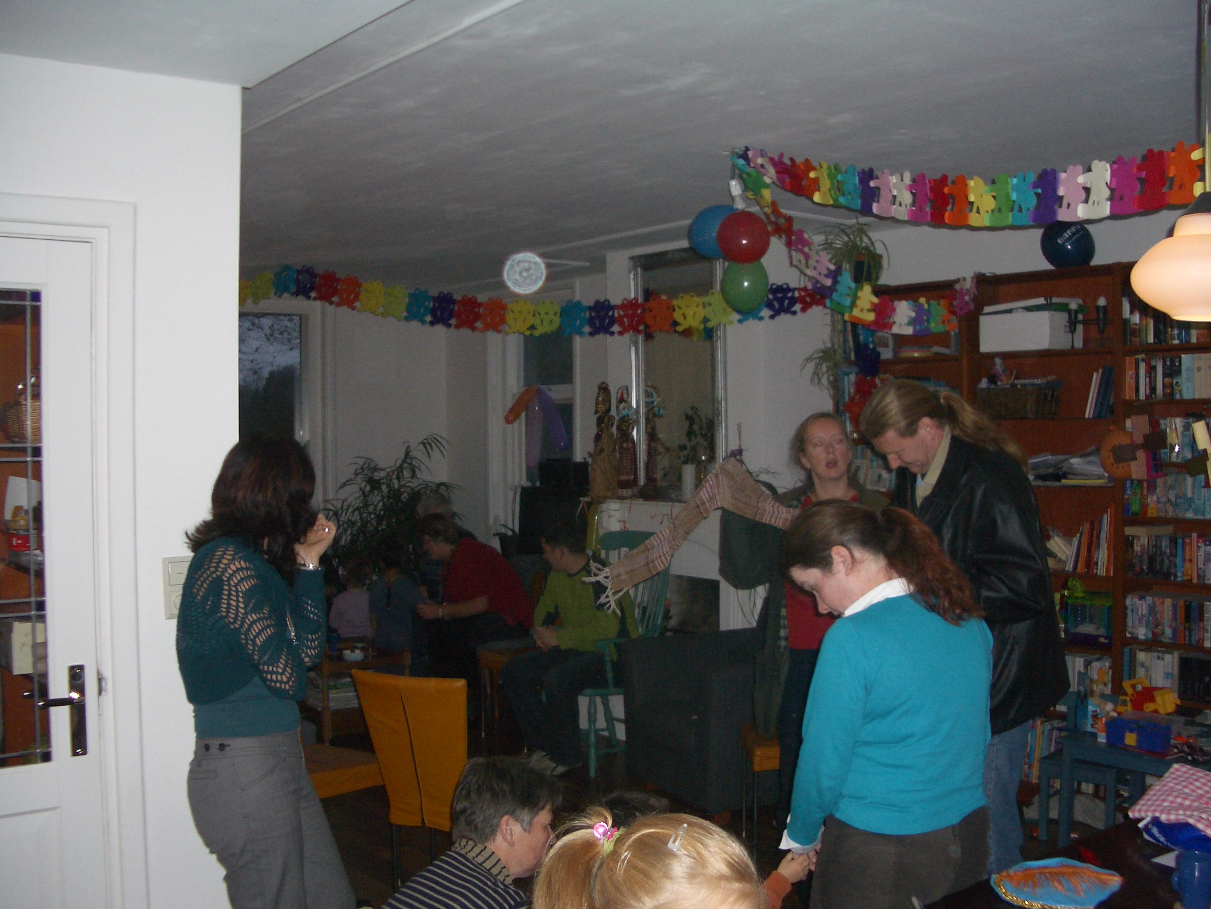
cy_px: 489
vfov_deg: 37.7
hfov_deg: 49.0
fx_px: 1330
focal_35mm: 38
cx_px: 619
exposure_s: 1/60
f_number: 2.6
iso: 100
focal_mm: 5.8
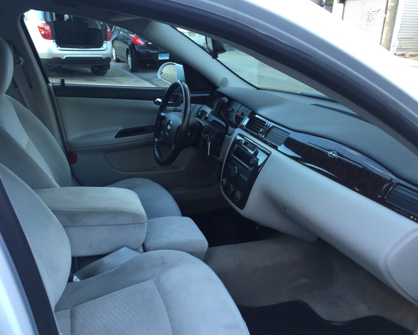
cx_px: 198
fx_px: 384
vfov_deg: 47.1
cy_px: 167
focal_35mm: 31
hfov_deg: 57.1
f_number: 2.2
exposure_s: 1/120
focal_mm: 4.15
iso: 50
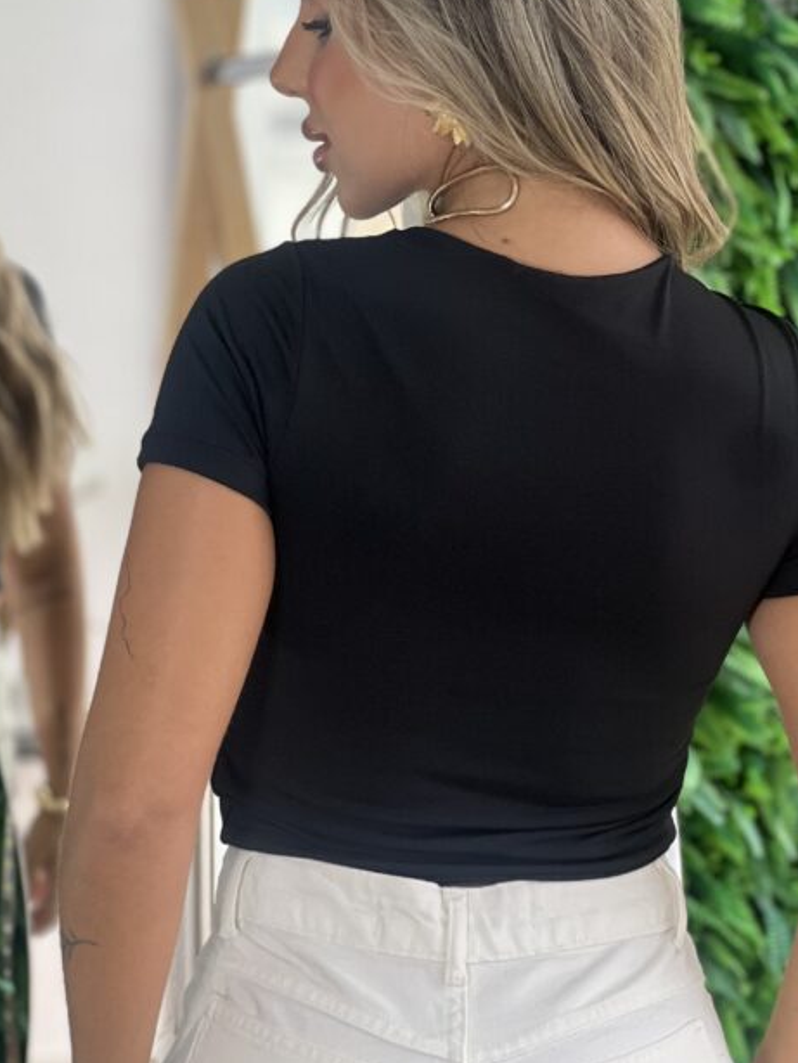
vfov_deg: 16.8
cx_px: 490
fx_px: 3594
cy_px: 451
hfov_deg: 12.7
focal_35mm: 117
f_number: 2.8
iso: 160
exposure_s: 1/120
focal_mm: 9
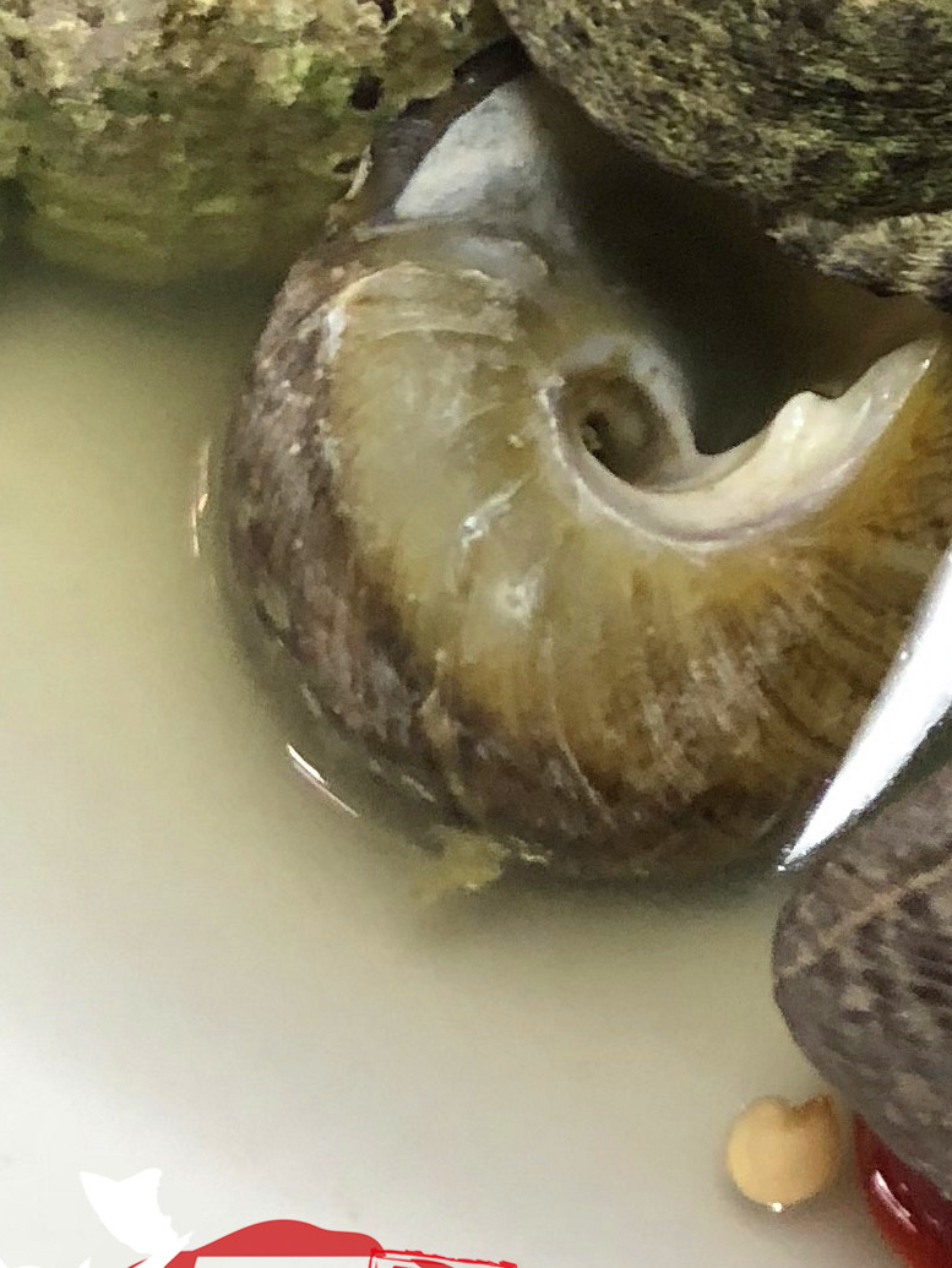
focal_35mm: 109
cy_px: -416
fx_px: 3994
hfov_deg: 12.4
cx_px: 1720
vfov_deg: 16.9
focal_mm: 4
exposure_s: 1/17
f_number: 1.8
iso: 100
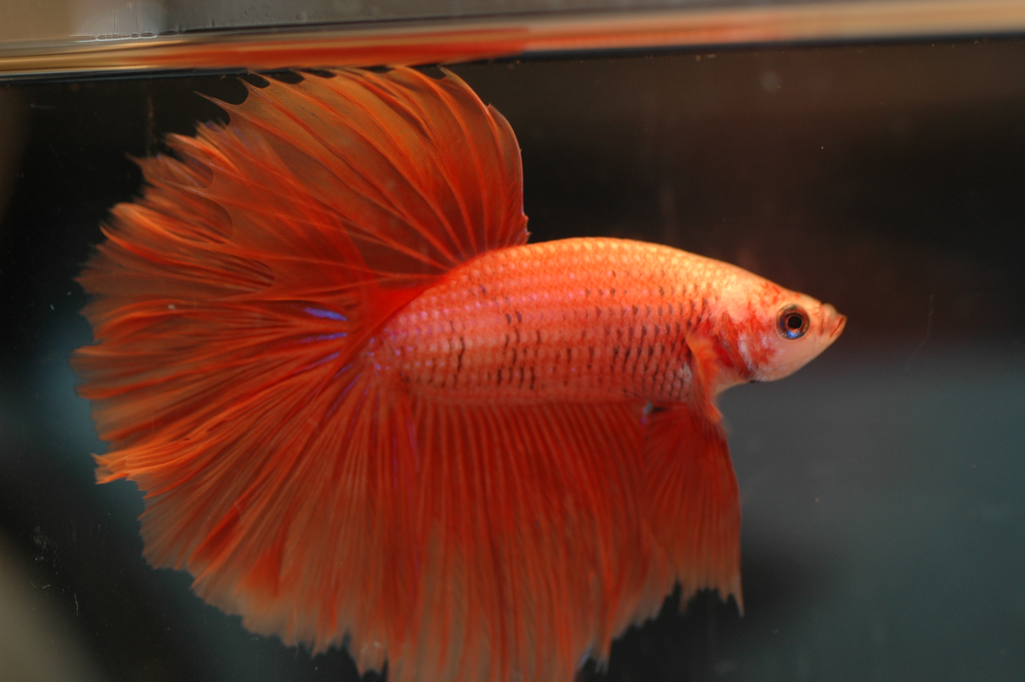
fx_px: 2560
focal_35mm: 90
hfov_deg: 22.6
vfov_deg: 15.2
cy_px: 341
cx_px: 512
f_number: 3.8
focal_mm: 60
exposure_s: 1/60
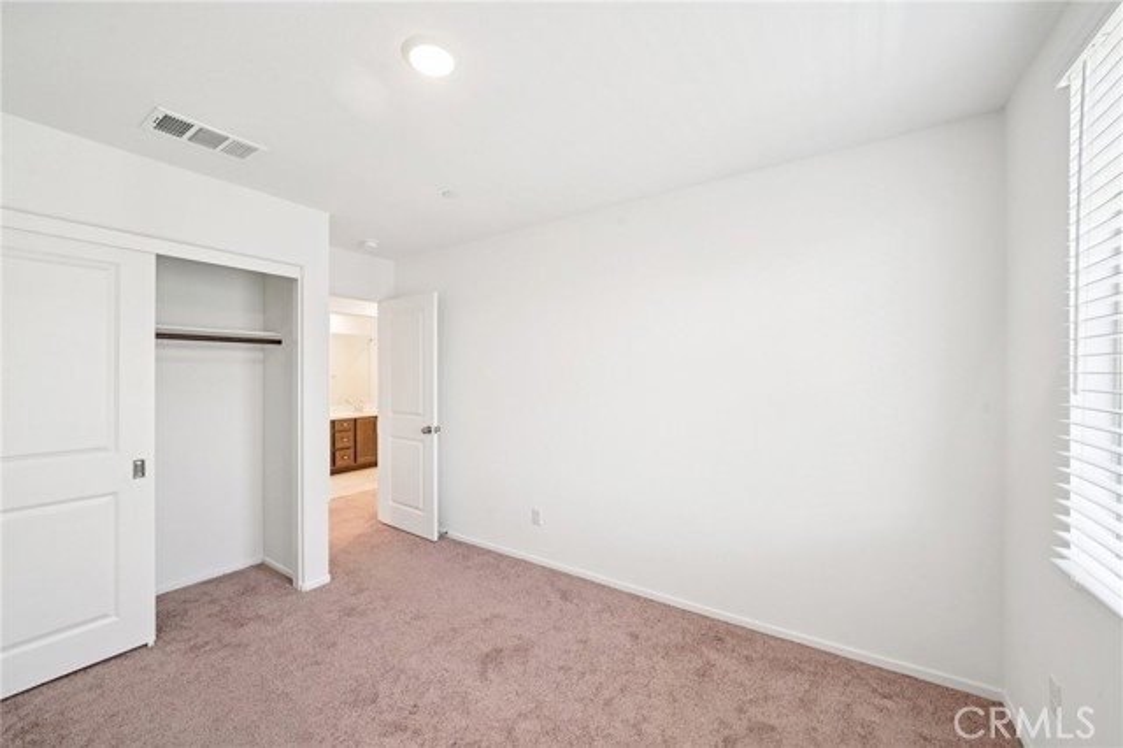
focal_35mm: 13
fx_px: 405
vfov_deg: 85.4
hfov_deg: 108.4
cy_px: 374
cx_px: 562
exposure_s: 1/20
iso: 400
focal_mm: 13
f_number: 9
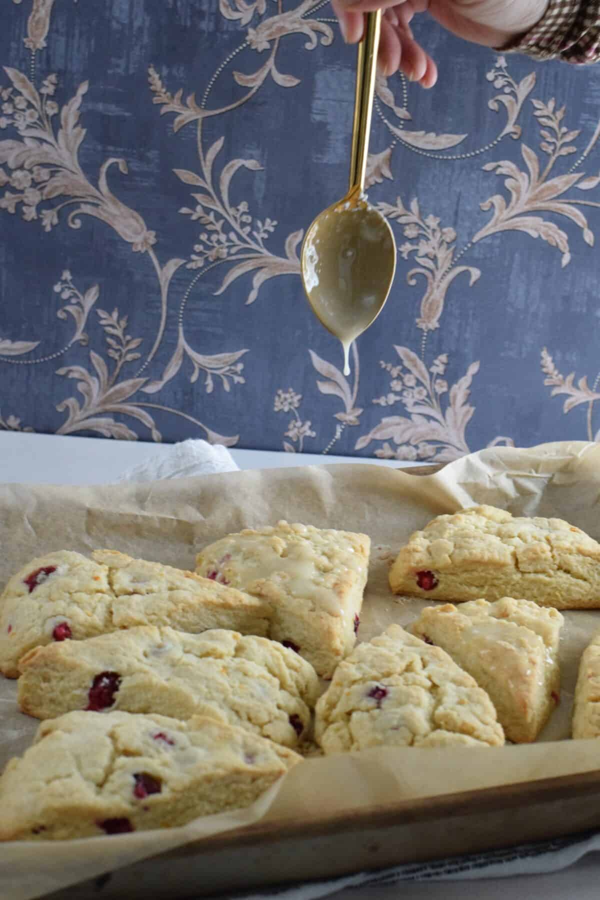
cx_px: 300
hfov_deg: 18.2
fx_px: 1875
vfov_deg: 27.0
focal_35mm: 75
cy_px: 450
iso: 3600
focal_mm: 50
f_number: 7.1
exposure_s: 1/80
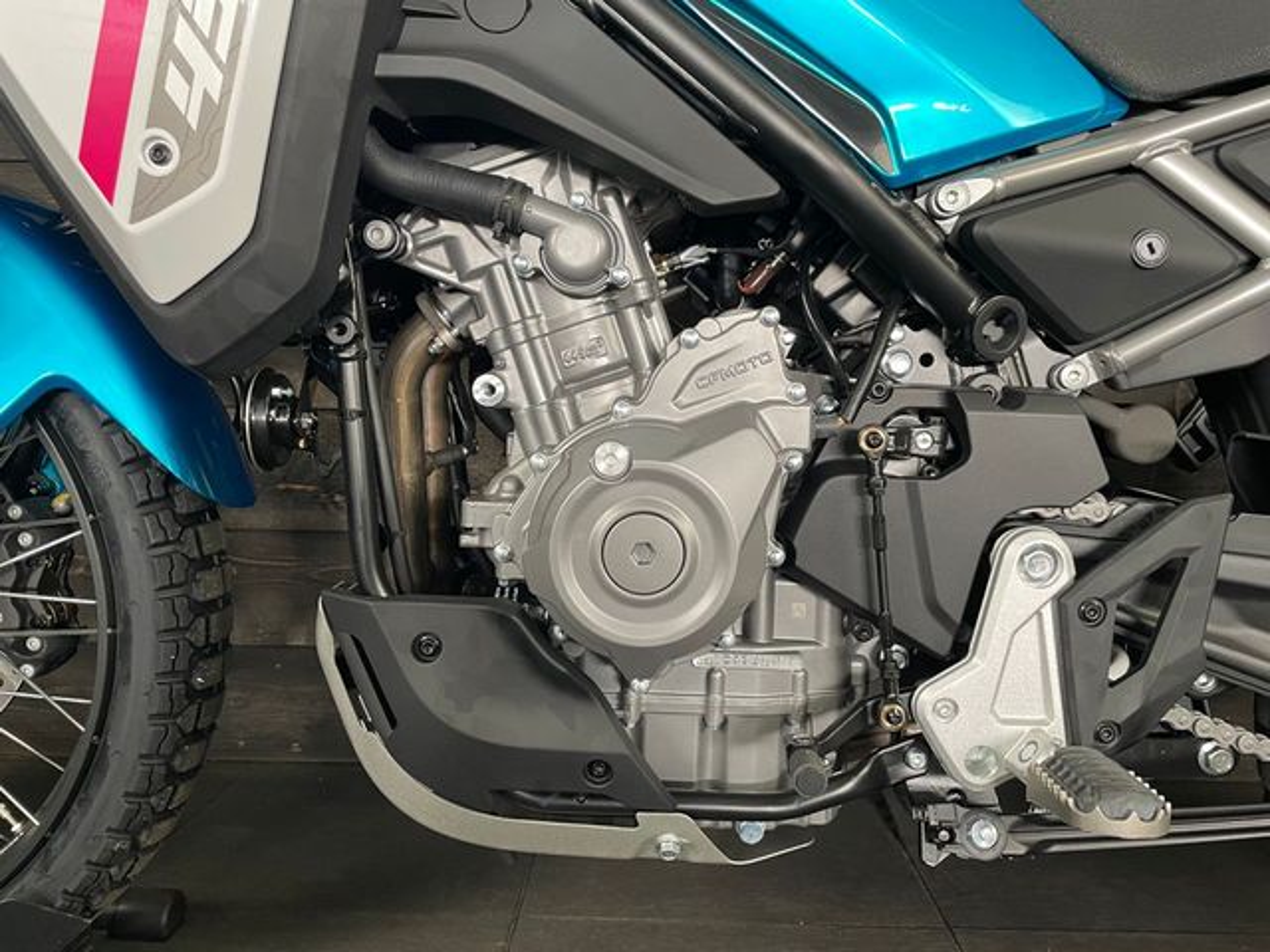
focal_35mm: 26
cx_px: 635
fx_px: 954
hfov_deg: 67.3
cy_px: 476
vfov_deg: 53.1
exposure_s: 1/50
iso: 160
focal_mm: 4.2
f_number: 1.6
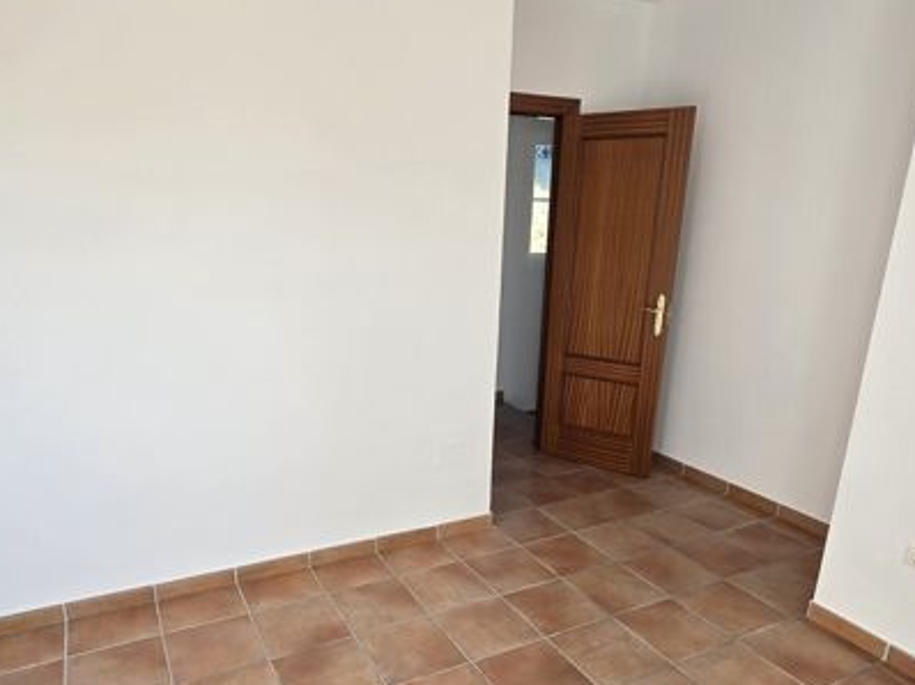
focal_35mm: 23
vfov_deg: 57.9
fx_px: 608
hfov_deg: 73.9
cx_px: 431
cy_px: 437
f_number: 2.2
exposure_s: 1/348
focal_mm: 2.2
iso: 50
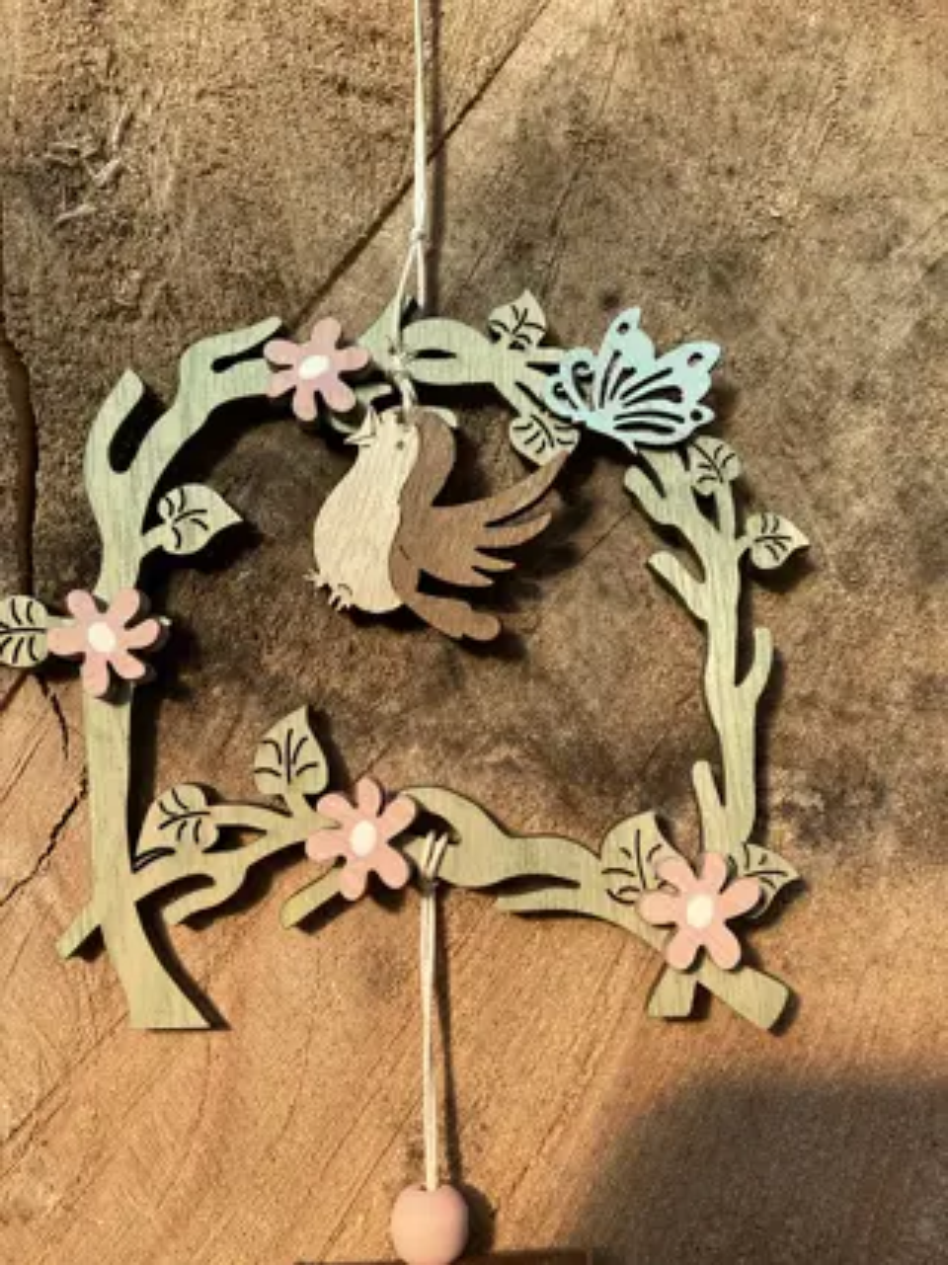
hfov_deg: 49.7
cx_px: 474
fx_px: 1023
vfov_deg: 63.5
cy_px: 632
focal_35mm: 28
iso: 20
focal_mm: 3.99
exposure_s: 1/972
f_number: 1.8
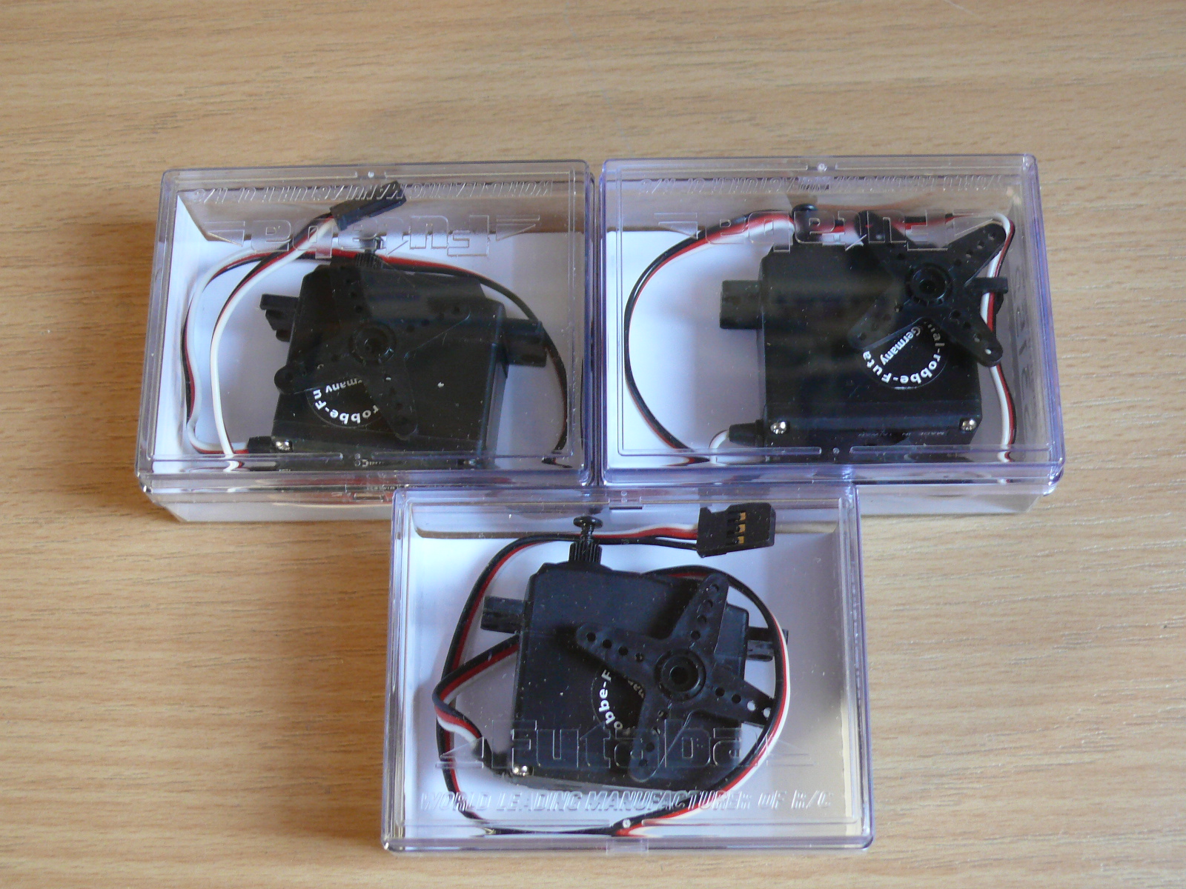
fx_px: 1747
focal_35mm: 51
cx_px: 593
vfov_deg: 28.6
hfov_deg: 37.5
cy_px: 444
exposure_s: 1/20
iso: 200
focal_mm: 9.4
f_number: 3.2
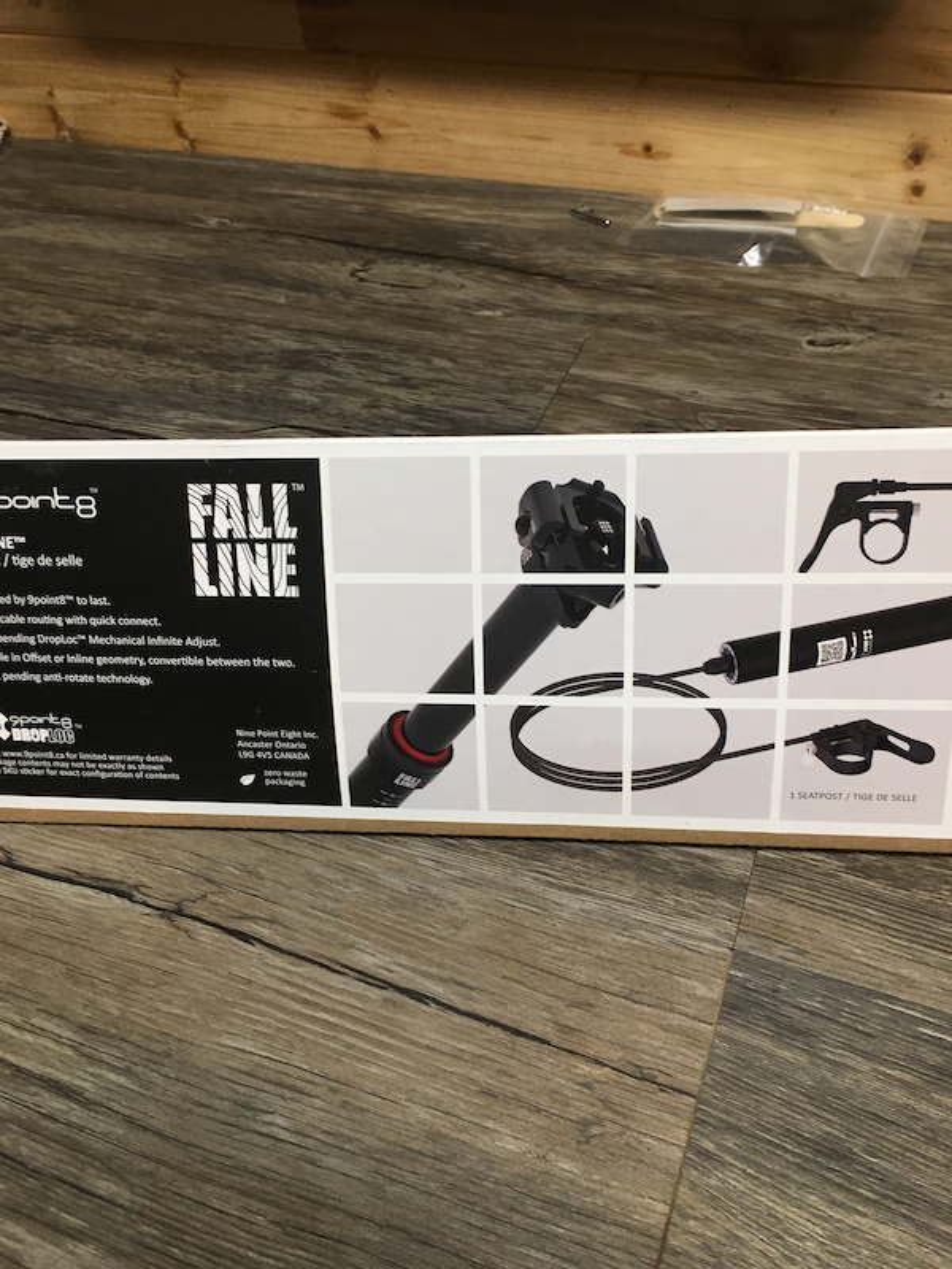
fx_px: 1063
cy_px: 634
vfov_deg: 61.7
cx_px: 476
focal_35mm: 29
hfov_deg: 48.2
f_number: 2.2
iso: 40
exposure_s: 1/30
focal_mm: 4.15
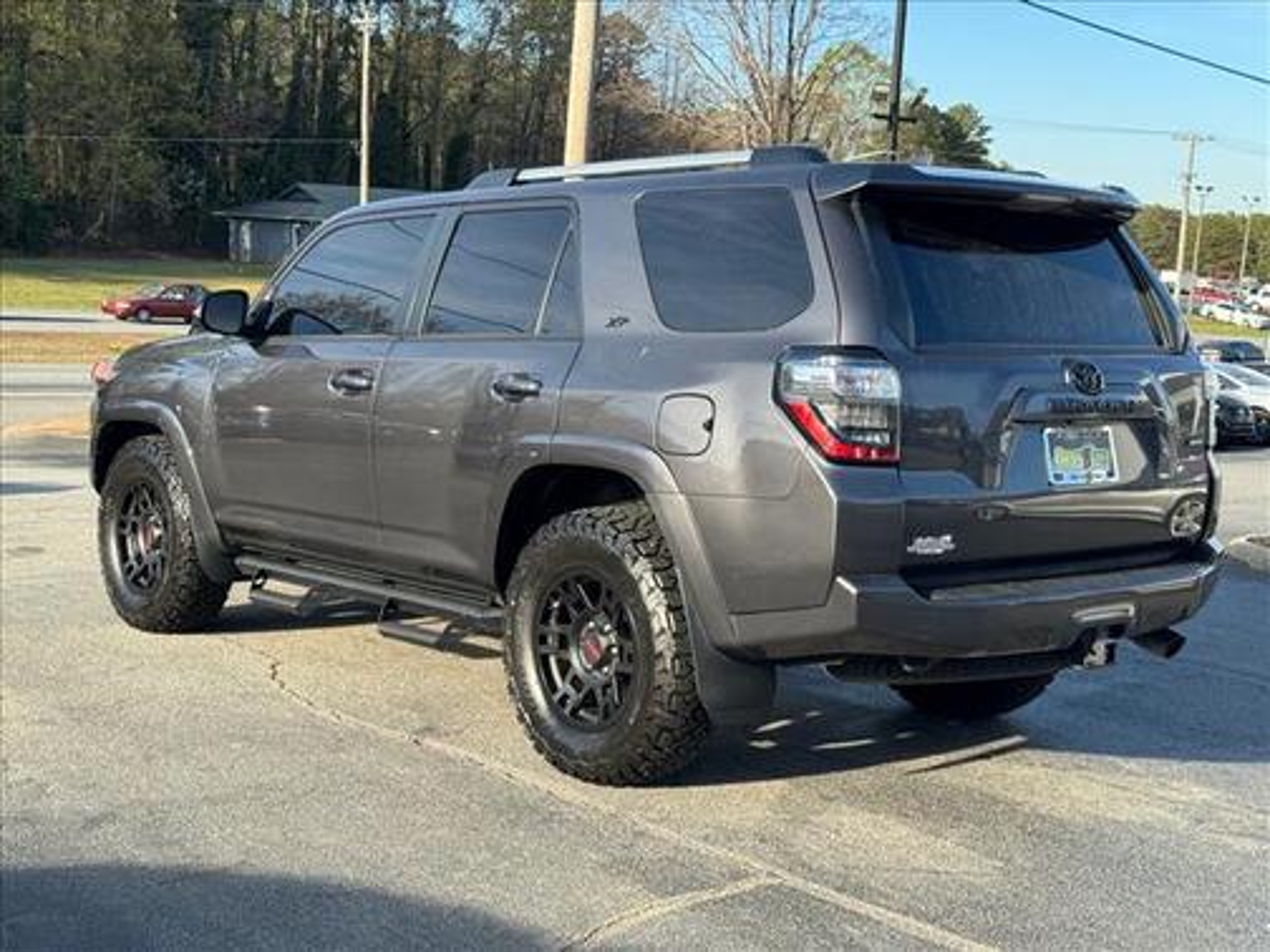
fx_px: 1761
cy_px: 476
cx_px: 635
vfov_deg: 30.3
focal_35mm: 48
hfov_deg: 39.7
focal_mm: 6.76
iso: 64
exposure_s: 1/1011
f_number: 1.78
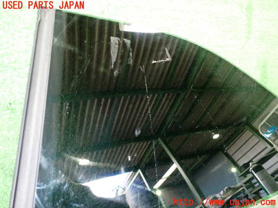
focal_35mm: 30
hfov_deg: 60.0
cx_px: 139
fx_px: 241
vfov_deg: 46.8
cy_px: 104
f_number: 2.3
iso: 800
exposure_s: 1/30
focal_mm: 5.4
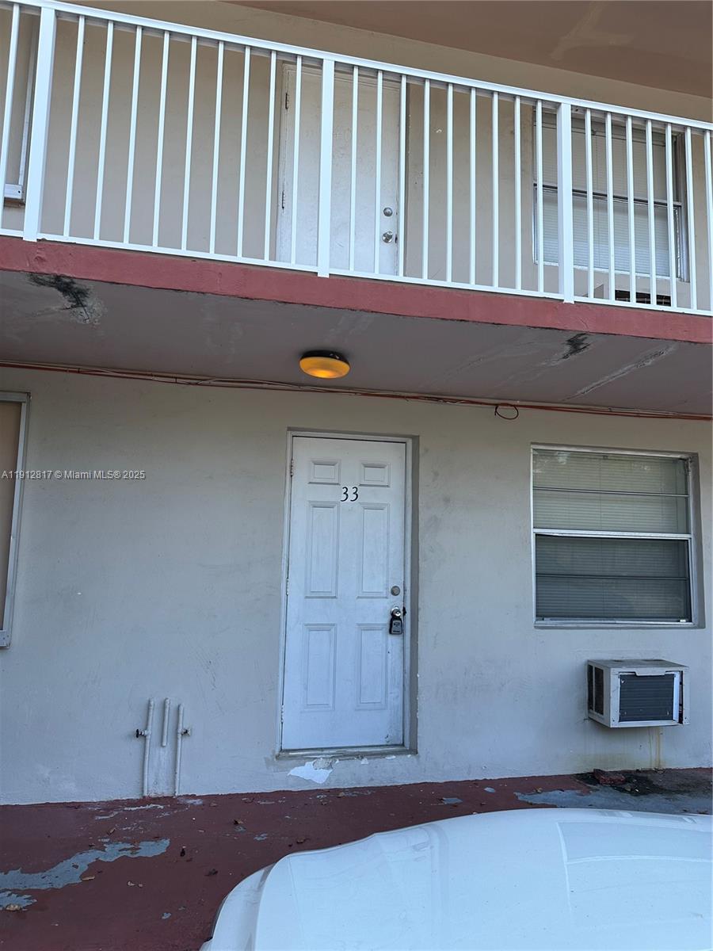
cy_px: 476
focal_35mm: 24
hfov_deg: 56.8
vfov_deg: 71.6
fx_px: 659
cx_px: 356
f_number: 1.78
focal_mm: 6.86
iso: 80
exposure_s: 1/910
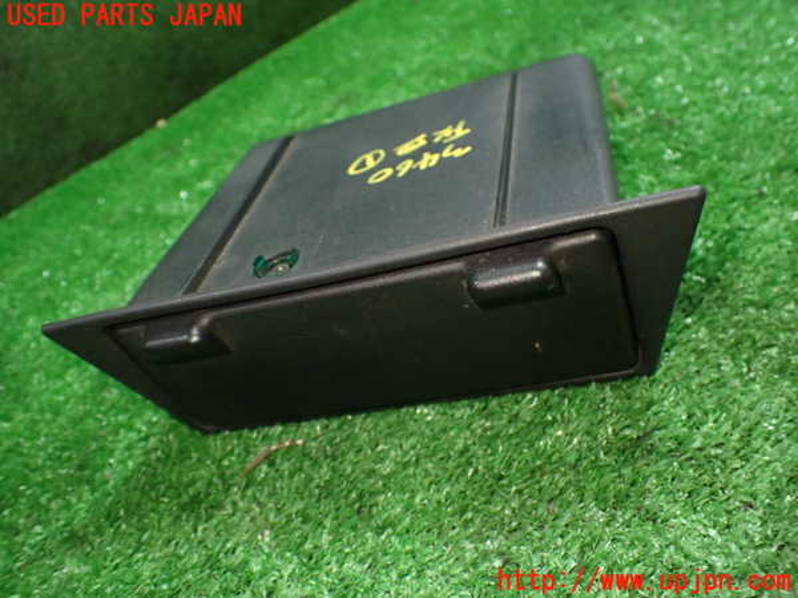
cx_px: 399
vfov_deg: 46.8
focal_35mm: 30
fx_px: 692
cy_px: 299
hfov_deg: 60.0
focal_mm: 5.4
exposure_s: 1/80
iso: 800
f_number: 2.3
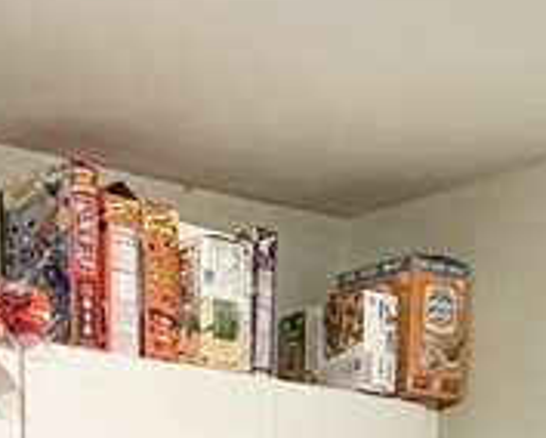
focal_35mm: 79
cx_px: 228
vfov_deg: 16.1
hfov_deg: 24.1
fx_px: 1278
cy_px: 814
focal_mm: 2.22
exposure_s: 1/60
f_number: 2.2
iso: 640
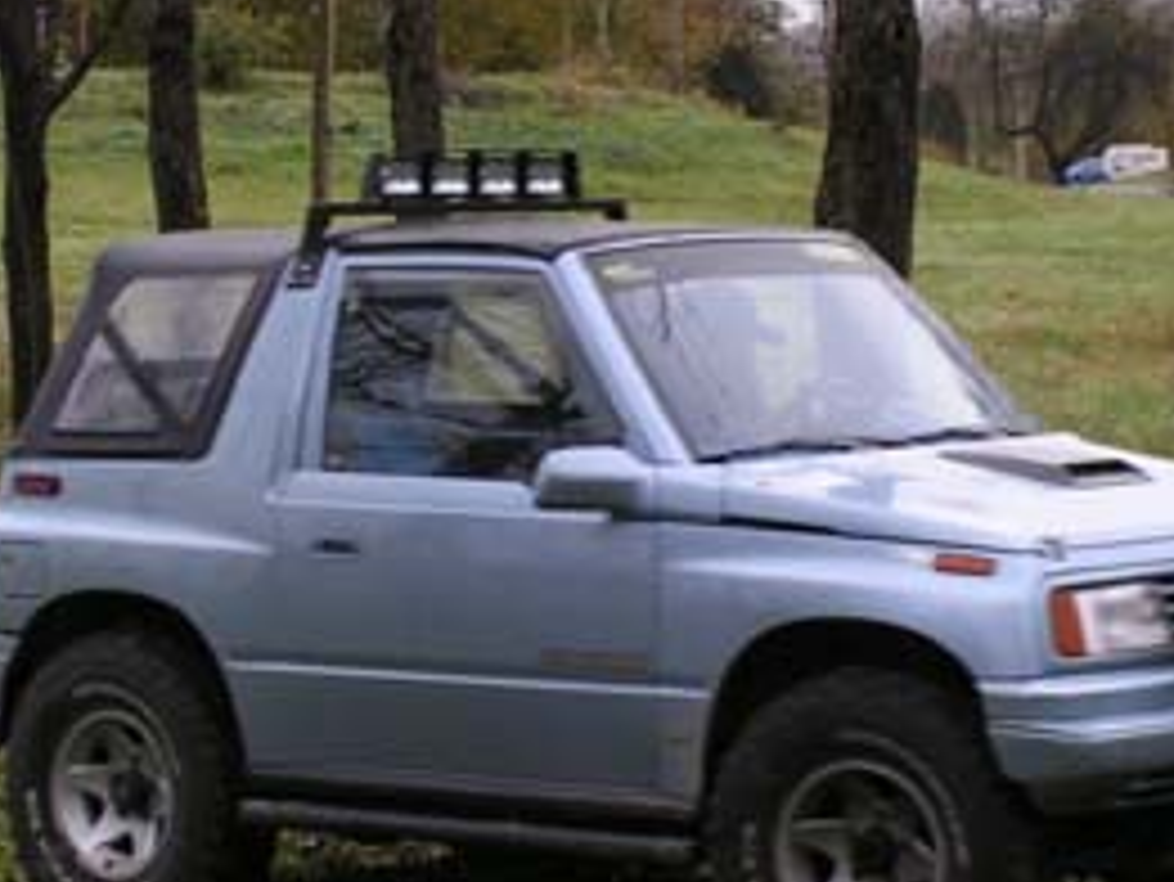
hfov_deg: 14.3
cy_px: 466
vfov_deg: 10.8
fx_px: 4682
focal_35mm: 138
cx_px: 657
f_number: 5
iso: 50
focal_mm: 11
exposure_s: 1/200
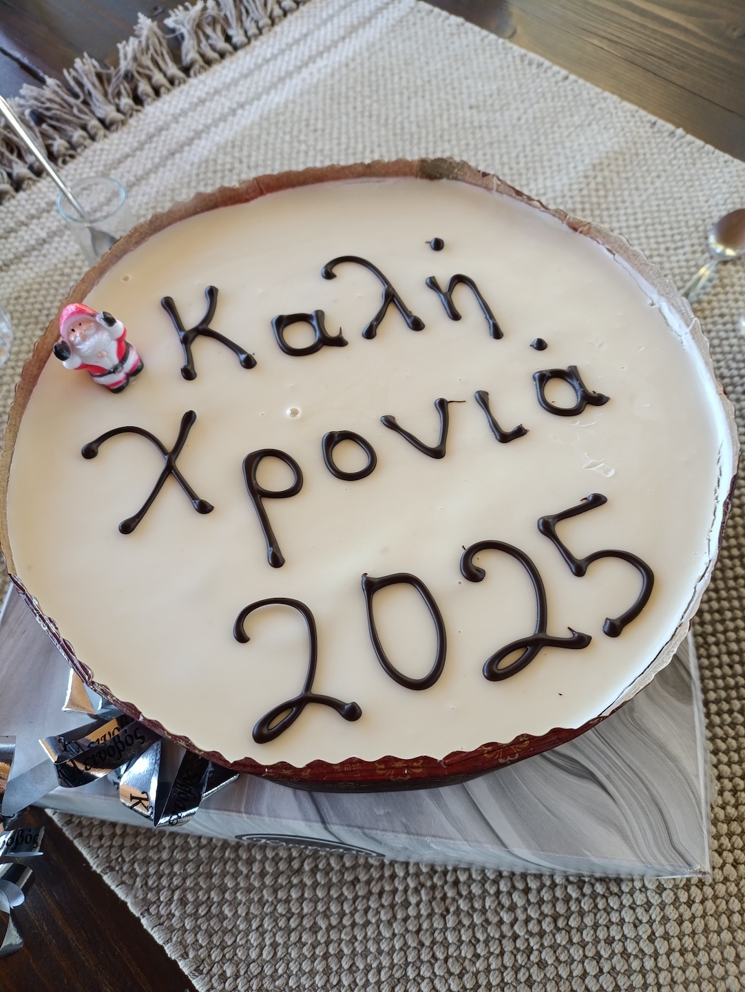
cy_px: 496
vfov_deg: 69.4
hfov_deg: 54.9
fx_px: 717
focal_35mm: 25
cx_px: 372
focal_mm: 4.71
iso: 160
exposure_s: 1/33.3
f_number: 1.7
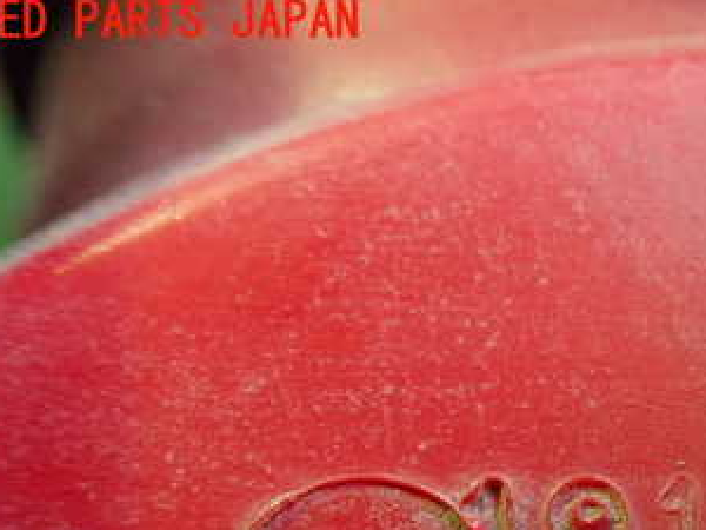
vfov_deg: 23.4
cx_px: 638
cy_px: 523
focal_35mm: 60
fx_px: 1224
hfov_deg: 30.7
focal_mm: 5.4
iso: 800
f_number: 2.3
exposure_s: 1/60
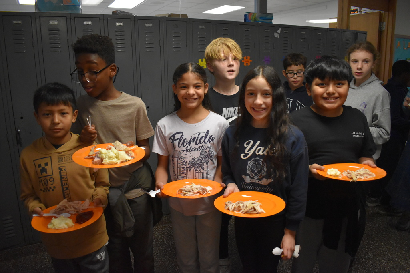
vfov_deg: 47.9
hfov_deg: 67.4
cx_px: 205
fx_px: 308
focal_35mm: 27
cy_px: 136
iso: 3200
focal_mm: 18
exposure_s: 1/250
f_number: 3.5
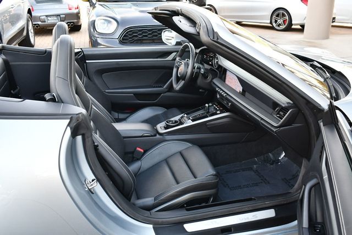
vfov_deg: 36.9
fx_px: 352
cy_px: 118
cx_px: 176
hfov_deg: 53.1
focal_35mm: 36
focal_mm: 18
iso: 560
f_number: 3.5
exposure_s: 1/250
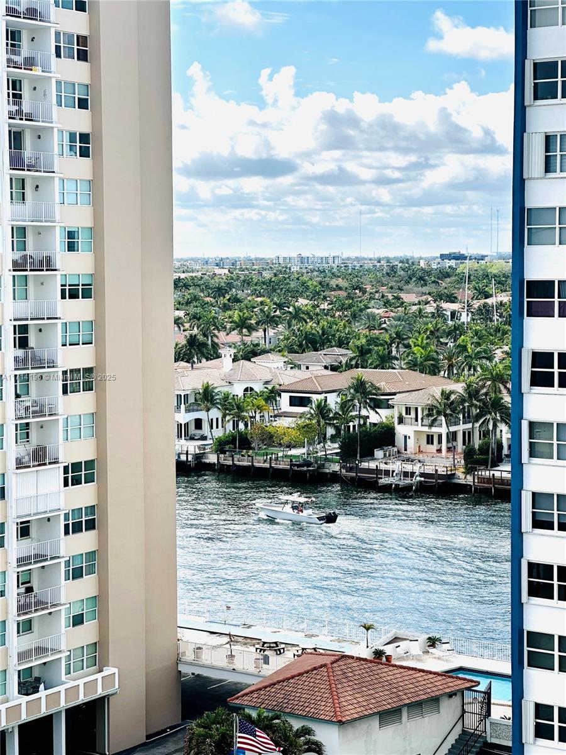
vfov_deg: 25.3
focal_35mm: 77
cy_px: 378
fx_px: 1679
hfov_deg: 19.1
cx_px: 283
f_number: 2.8
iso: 32
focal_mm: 9
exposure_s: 1/539
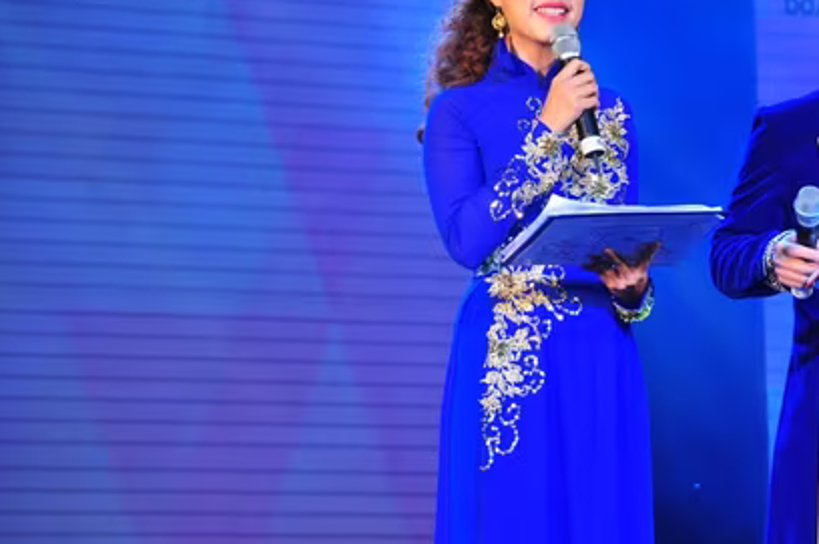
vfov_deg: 5.4
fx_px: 5790
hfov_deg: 8.1
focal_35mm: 255
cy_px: 249
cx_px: 642
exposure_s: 1/125
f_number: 5.6
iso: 500
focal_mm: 105
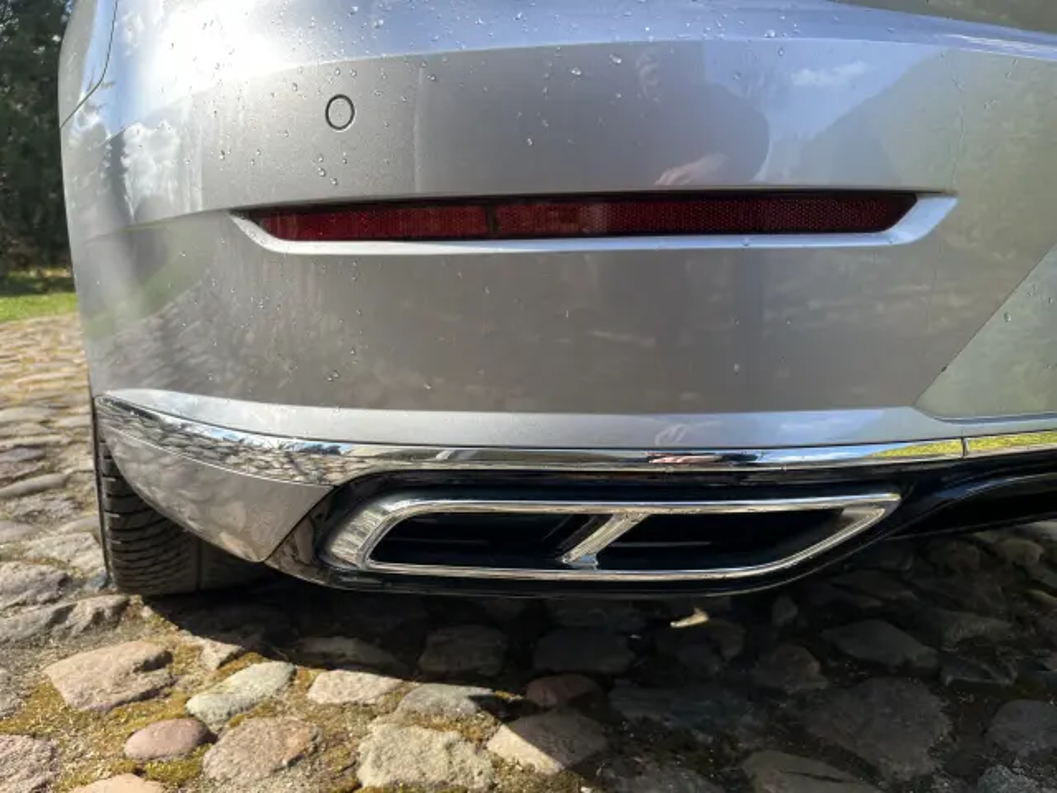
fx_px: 794
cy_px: 396
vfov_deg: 53.1
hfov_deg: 67.3
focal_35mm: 26
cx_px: 528
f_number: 1.6
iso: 50
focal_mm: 5.1
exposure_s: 1/631
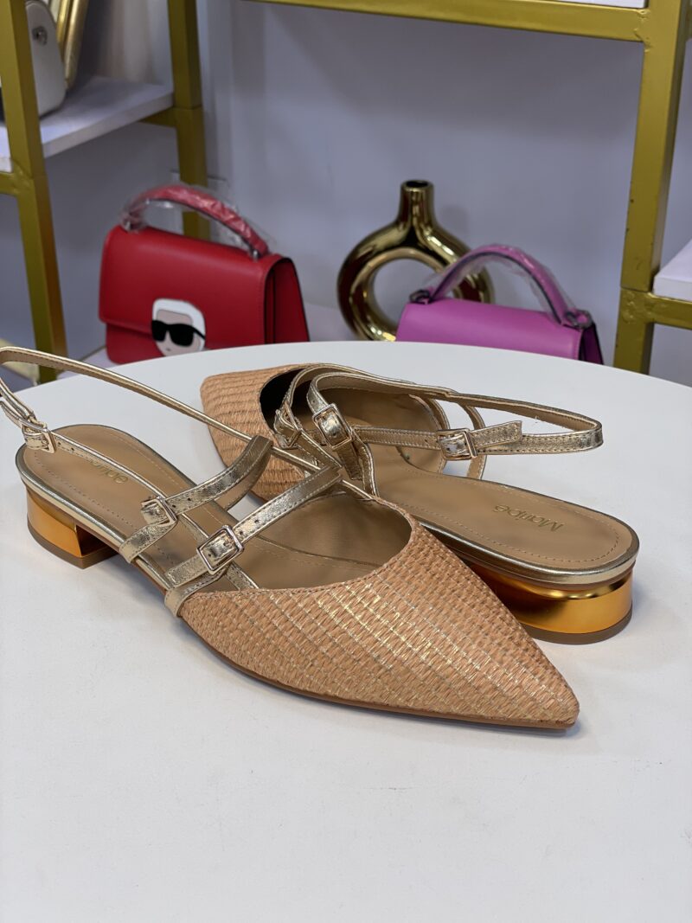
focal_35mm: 52
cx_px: 346
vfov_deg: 36.8
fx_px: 1386
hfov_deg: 28.0
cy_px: 462
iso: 40
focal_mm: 6
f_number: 2
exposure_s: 1/100
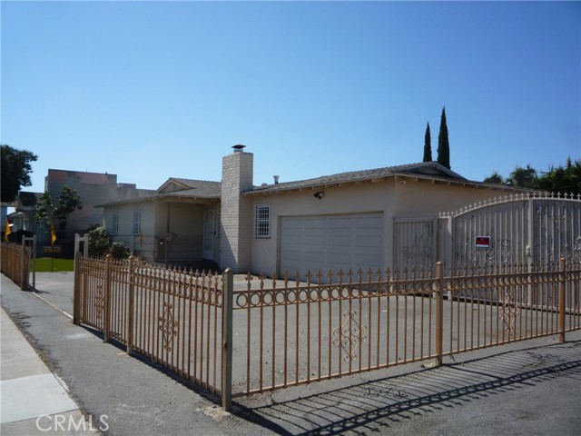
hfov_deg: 60.0
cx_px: 290
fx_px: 504
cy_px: 218
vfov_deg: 46.8
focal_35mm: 30
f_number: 5.6
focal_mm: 5.2
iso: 100
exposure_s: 1/500
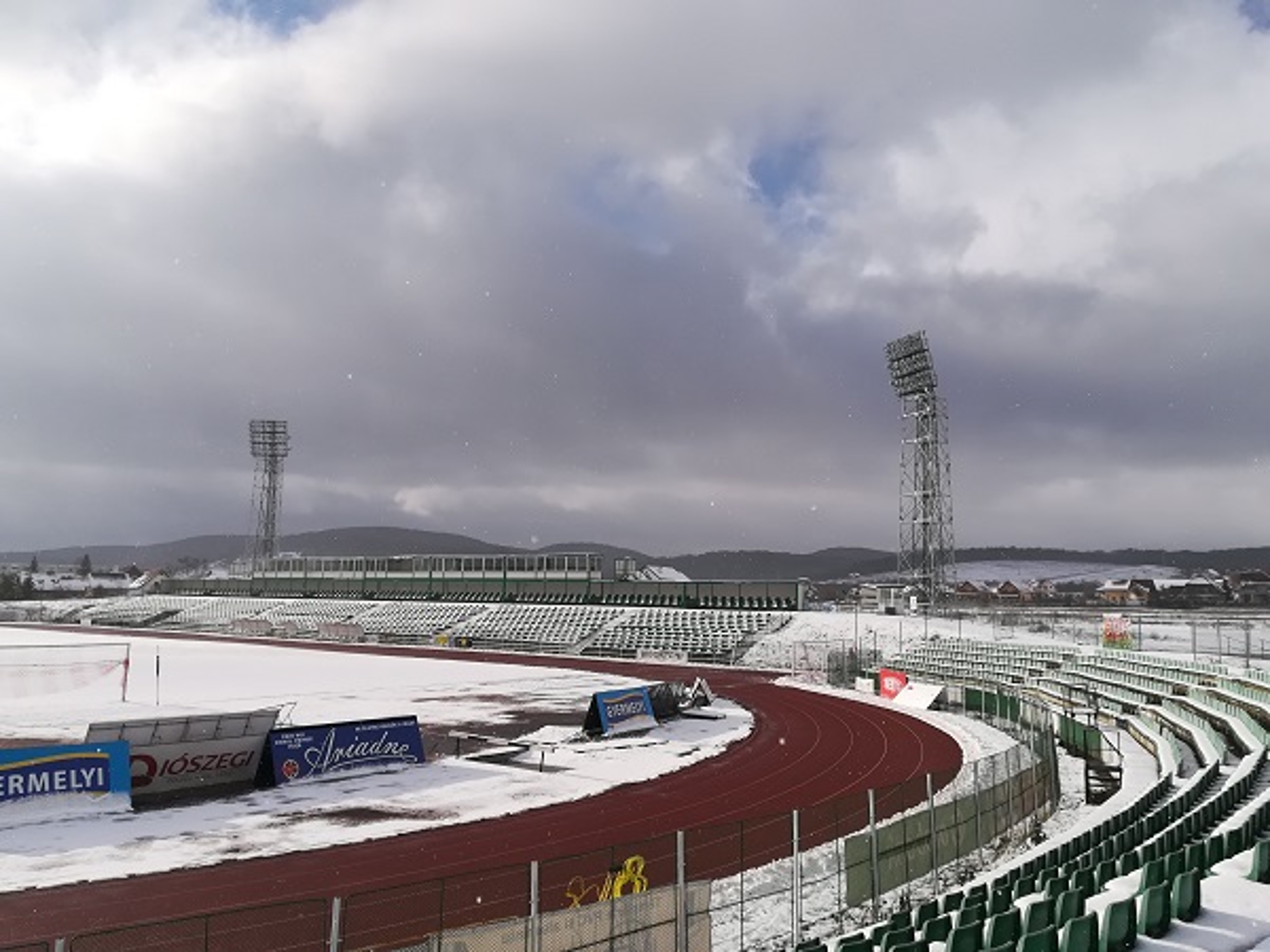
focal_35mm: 26
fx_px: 954
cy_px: 476
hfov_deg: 67.3
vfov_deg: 53.1
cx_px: 635
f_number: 2.2
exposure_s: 1/2165
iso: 50
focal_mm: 3.83
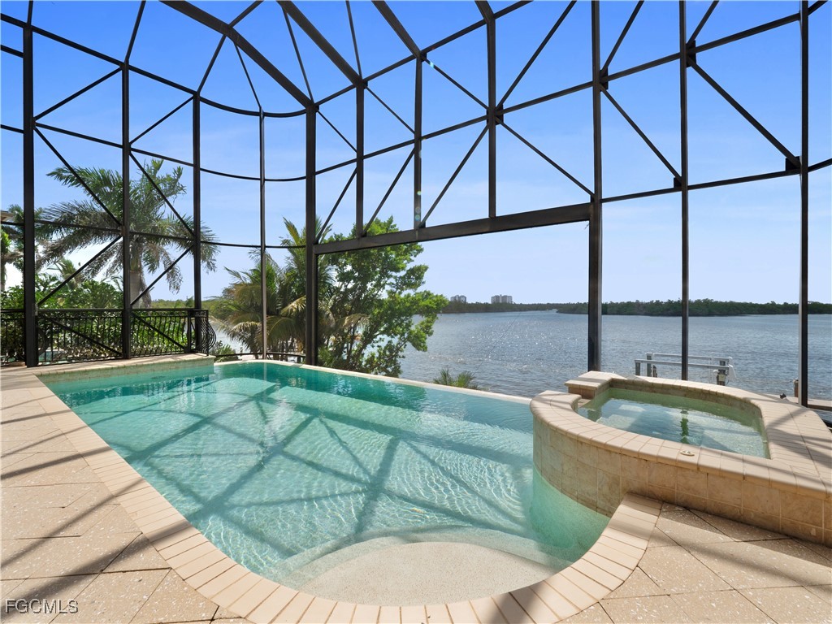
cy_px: 312
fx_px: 385
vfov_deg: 78.1
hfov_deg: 94.5
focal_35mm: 16
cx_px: 416
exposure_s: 1/640
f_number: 7.1
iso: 200
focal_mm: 8
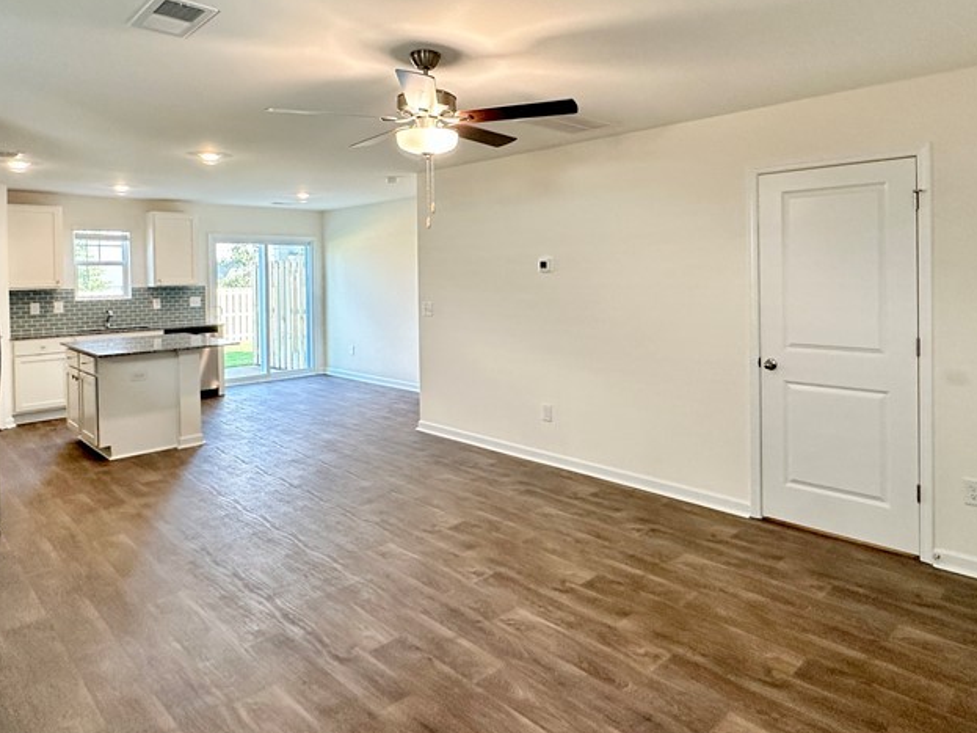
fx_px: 649
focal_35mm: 23
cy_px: 279
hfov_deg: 73.9
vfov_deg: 58.2
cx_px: 510
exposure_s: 1/120
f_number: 2.2
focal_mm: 2.22
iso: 200
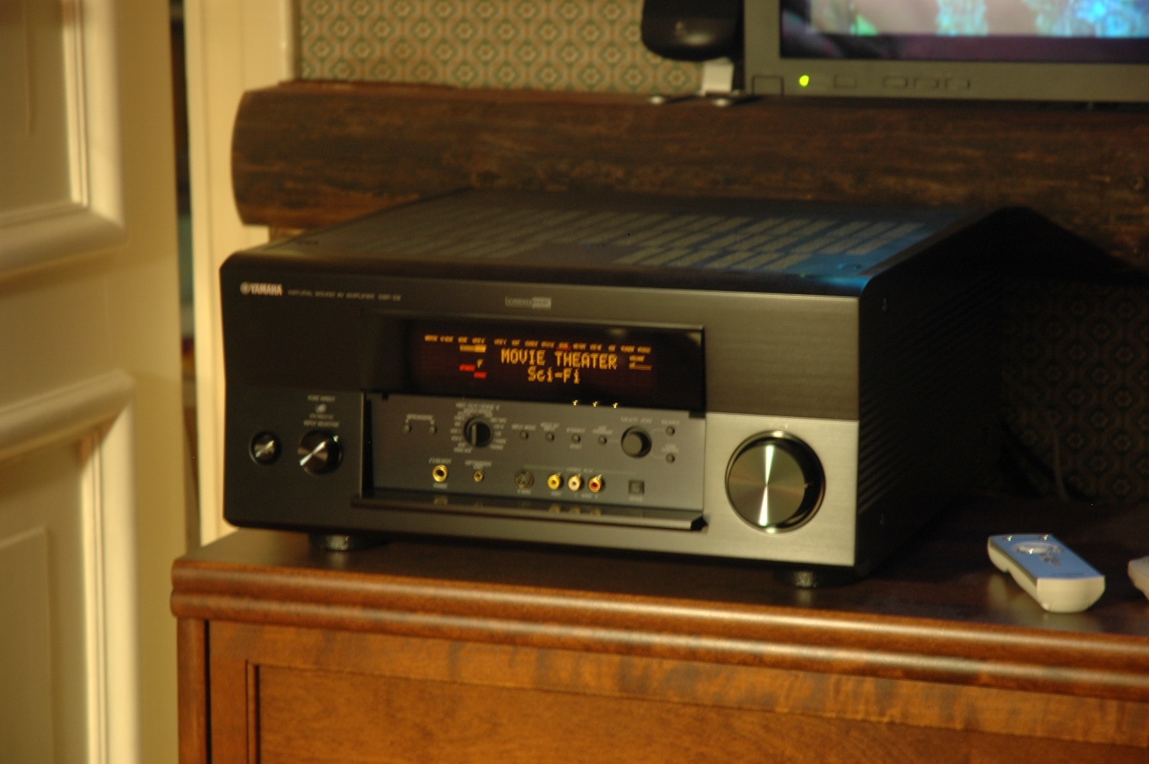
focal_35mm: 105
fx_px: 3348
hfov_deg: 19.5
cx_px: 574
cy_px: 382
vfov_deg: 13.0
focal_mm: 70
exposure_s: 1/1.3
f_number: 4.5
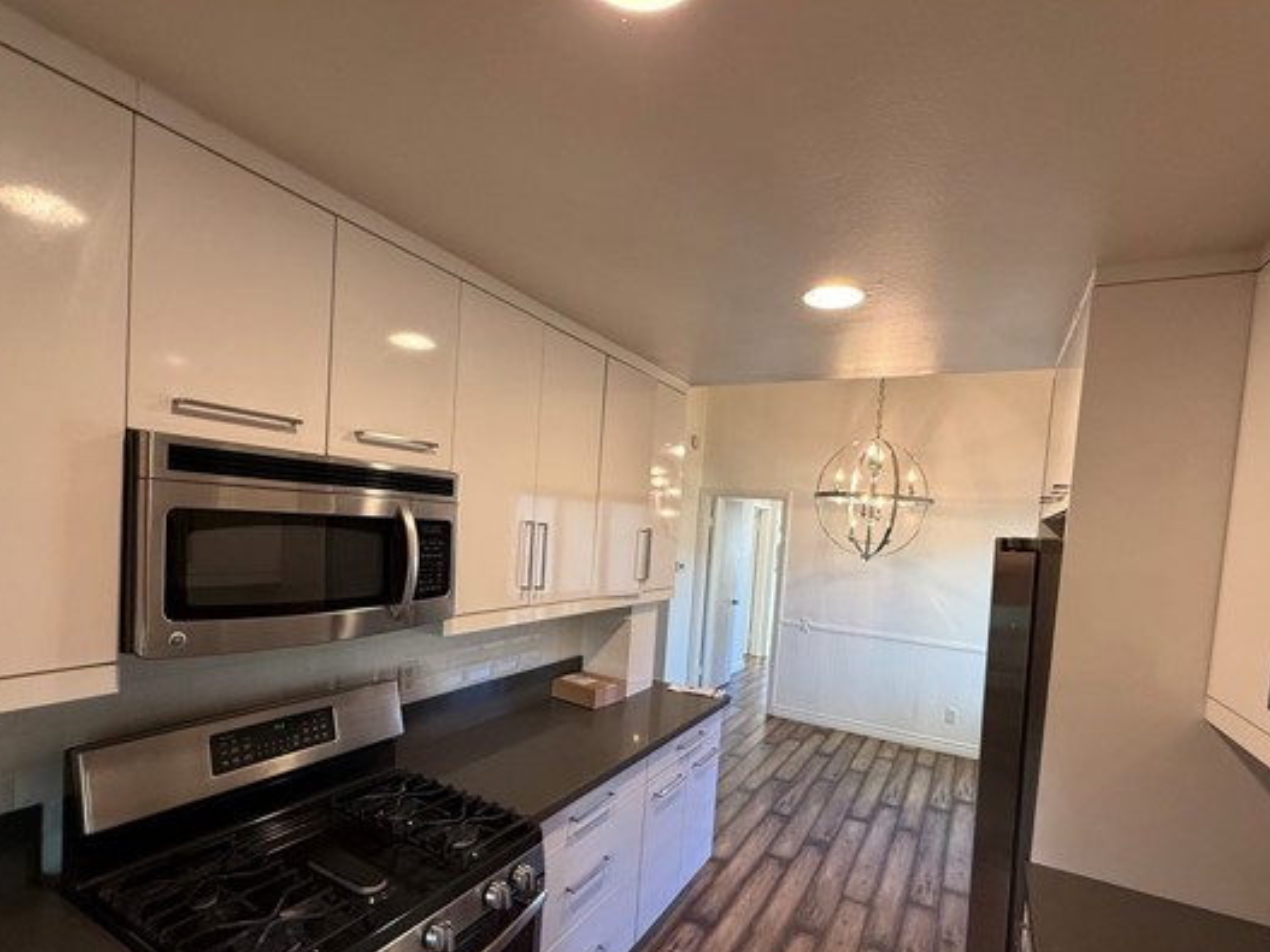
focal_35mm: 17
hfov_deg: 91.0
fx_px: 624
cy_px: 559
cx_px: 658
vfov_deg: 74.1
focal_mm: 2.22
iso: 250
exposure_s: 1/120
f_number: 2.2
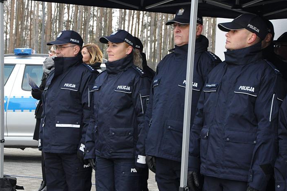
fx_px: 844
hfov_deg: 19.3
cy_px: 92
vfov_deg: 12.9
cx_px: 134
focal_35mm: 106
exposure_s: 1/160
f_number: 8
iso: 1600
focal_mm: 58
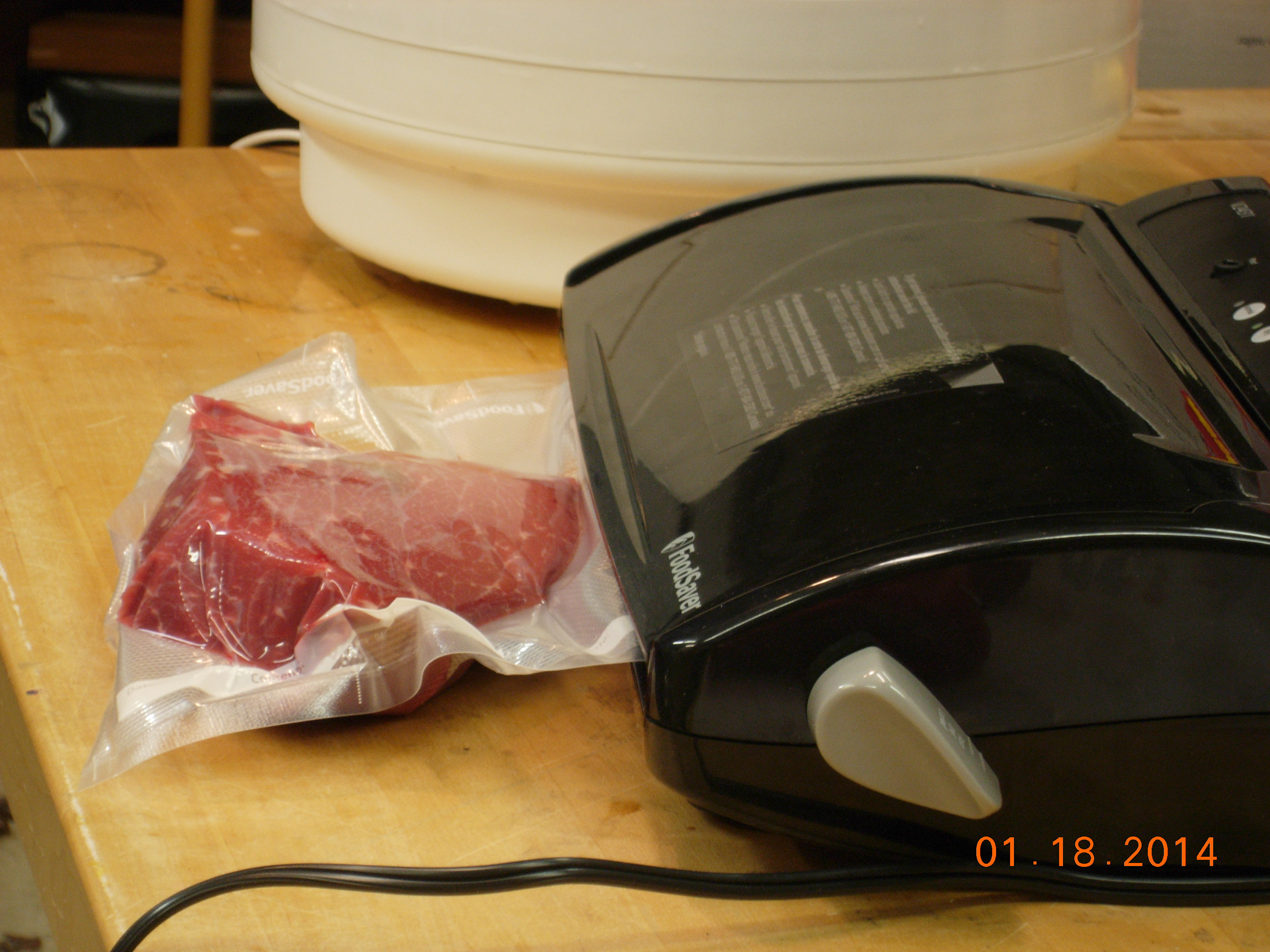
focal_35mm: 126
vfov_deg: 11.8
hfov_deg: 15.6
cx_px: 635
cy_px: 476
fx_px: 4623
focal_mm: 26.3
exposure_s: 1/4
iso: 125
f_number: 5.3
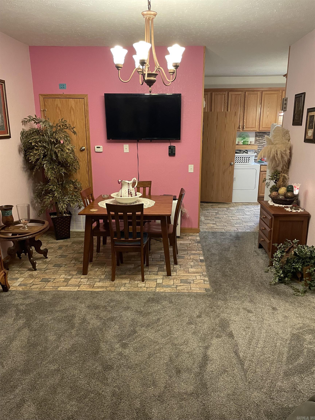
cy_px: 210
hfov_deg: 53.1
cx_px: 158
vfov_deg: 67.3
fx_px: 315
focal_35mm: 26
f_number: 1.6
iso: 500
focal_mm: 4.2
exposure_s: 1/60
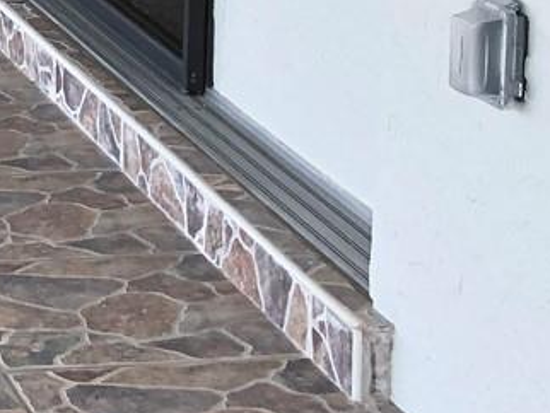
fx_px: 2210
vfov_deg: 10.5
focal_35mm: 139
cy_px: -73
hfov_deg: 12.3
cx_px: -589
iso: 20
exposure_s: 1/242
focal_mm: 4
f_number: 1.8
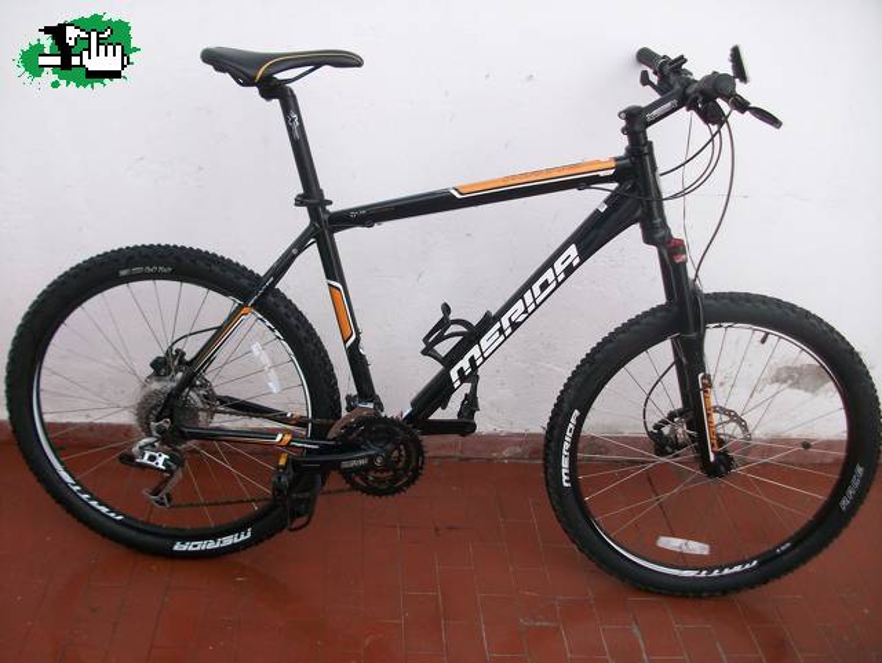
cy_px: 332
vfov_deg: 41.8
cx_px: 441
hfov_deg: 53.9
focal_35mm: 34
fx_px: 867
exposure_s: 1/360
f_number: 2.8
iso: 64
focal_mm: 5.7
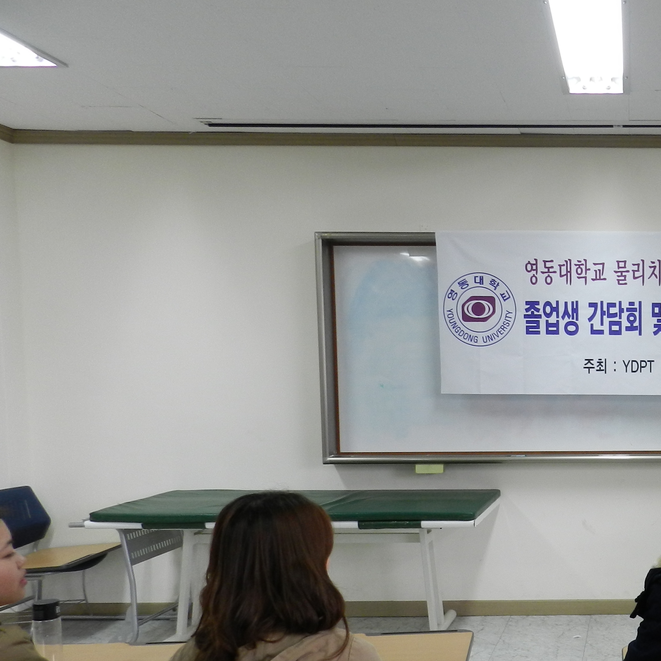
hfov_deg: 37.8
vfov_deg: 41.3
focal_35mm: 40
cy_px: 441
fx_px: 864
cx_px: 647
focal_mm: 4
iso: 200
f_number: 3.4
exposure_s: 1/30
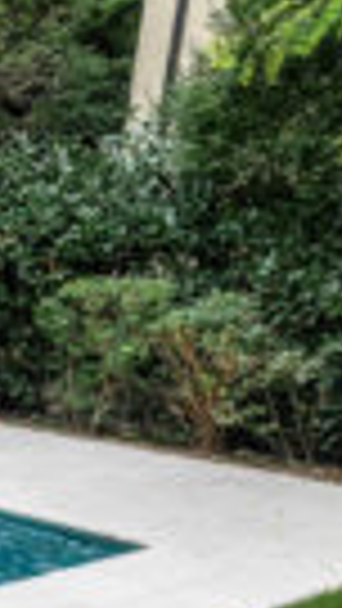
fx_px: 999
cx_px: -572
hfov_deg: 12.7
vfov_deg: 33.2
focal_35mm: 62
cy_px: 446
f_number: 5.6
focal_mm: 16
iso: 160
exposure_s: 1/250
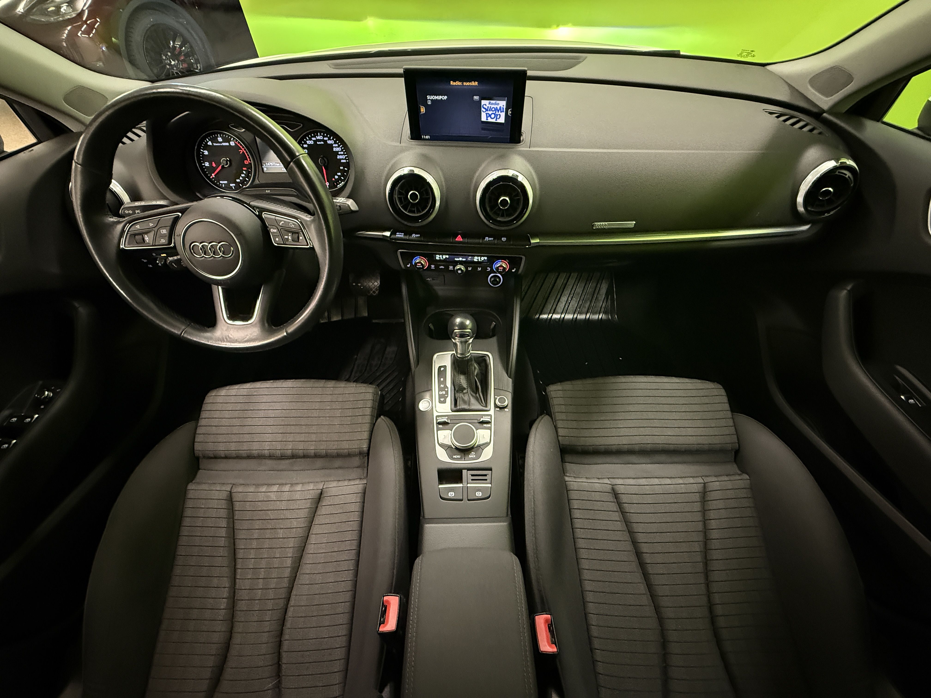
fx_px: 377
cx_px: 466
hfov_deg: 102.1
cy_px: 349
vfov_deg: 85.7
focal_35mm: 14
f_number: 2.2
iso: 1000
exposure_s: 1/50
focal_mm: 2.22
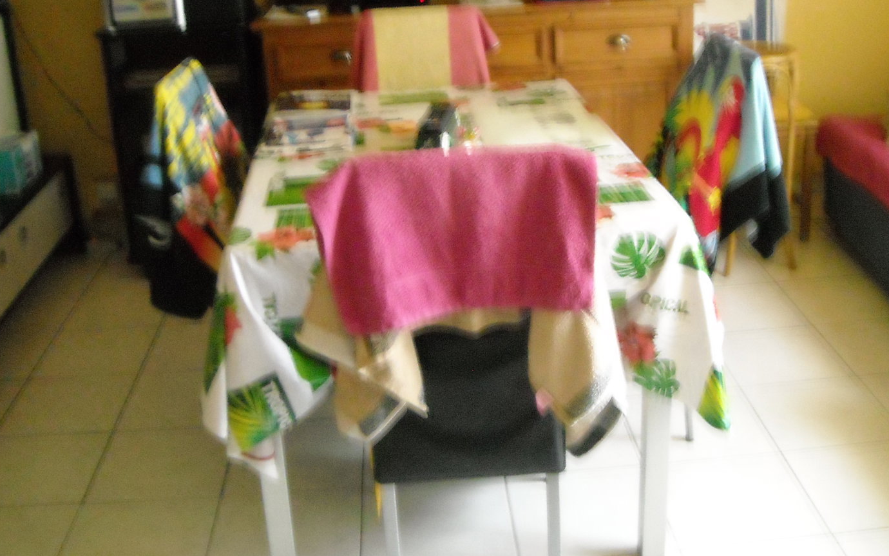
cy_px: 242
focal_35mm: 43
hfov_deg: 46.2
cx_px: 413
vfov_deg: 29.8
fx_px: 1042
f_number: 2.8
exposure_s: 1/2
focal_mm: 5.7
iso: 800
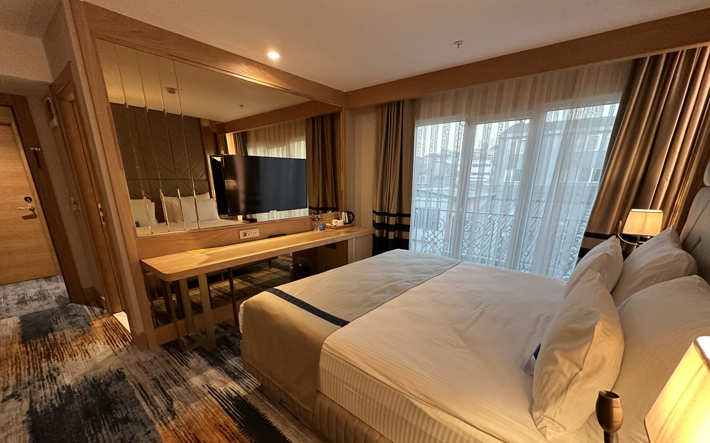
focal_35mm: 15
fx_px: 290
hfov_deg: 101.5
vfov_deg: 74.0
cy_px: 263
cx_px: 354
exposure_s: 1/50
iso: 250
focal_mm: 2.22
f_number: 2.2
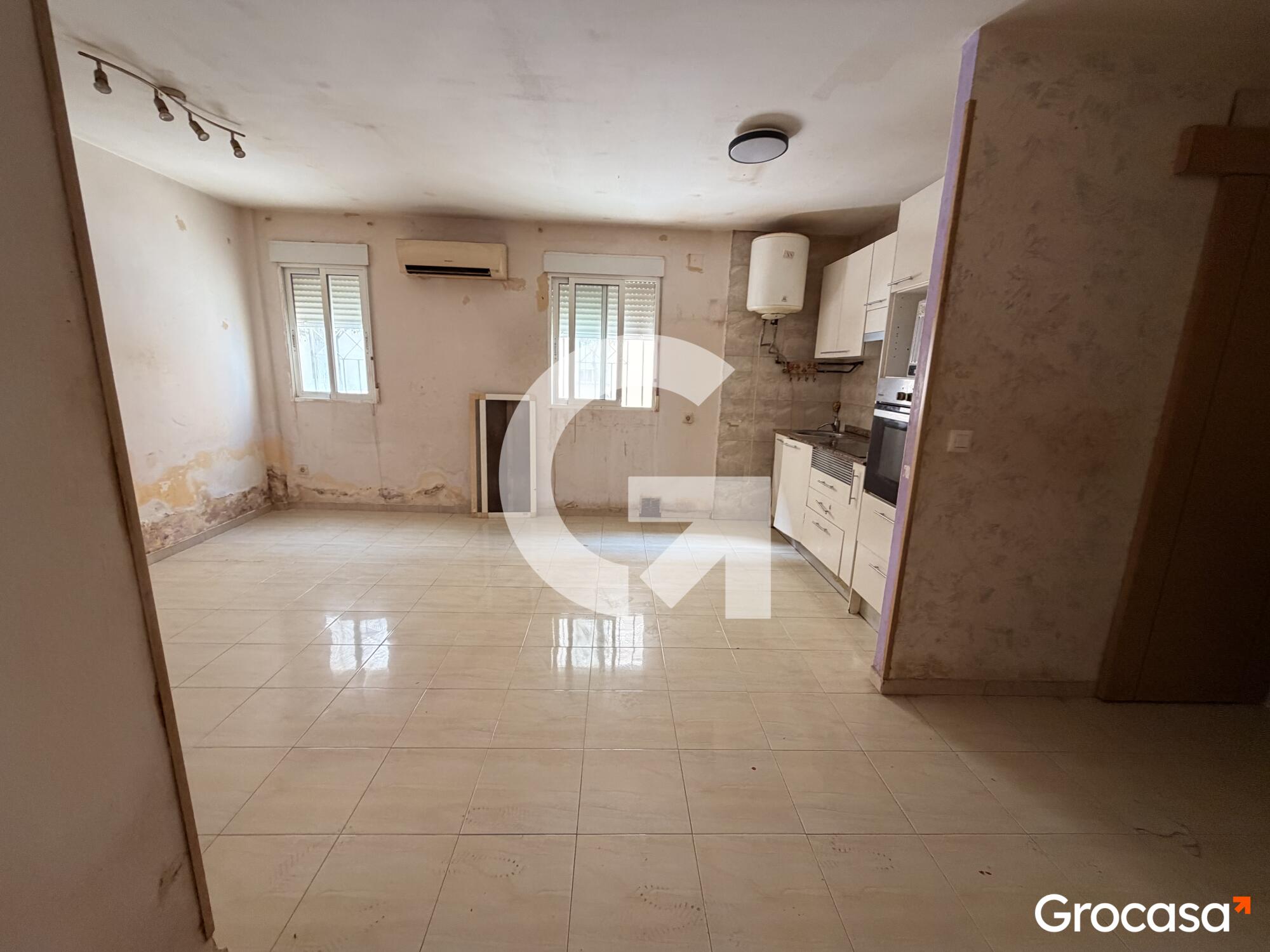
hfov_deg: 102.1
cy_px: 476
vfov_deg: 85.7
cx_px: 635
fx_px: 514
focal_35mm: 14
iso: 320
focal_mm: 2.22
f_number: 2.2
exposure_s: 1/92
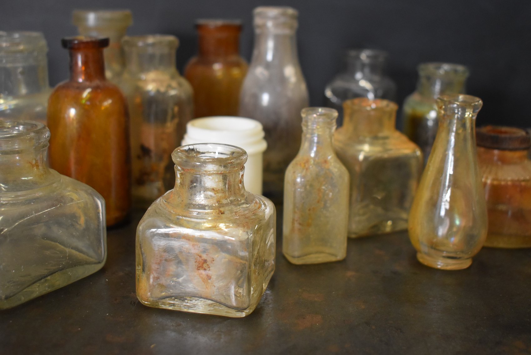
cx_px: 266
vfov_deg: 26.5
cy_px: 178
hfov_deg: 38.9
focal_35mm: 51
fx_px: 753
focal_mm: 34
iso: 1600
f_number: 4.5
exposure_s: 1/125
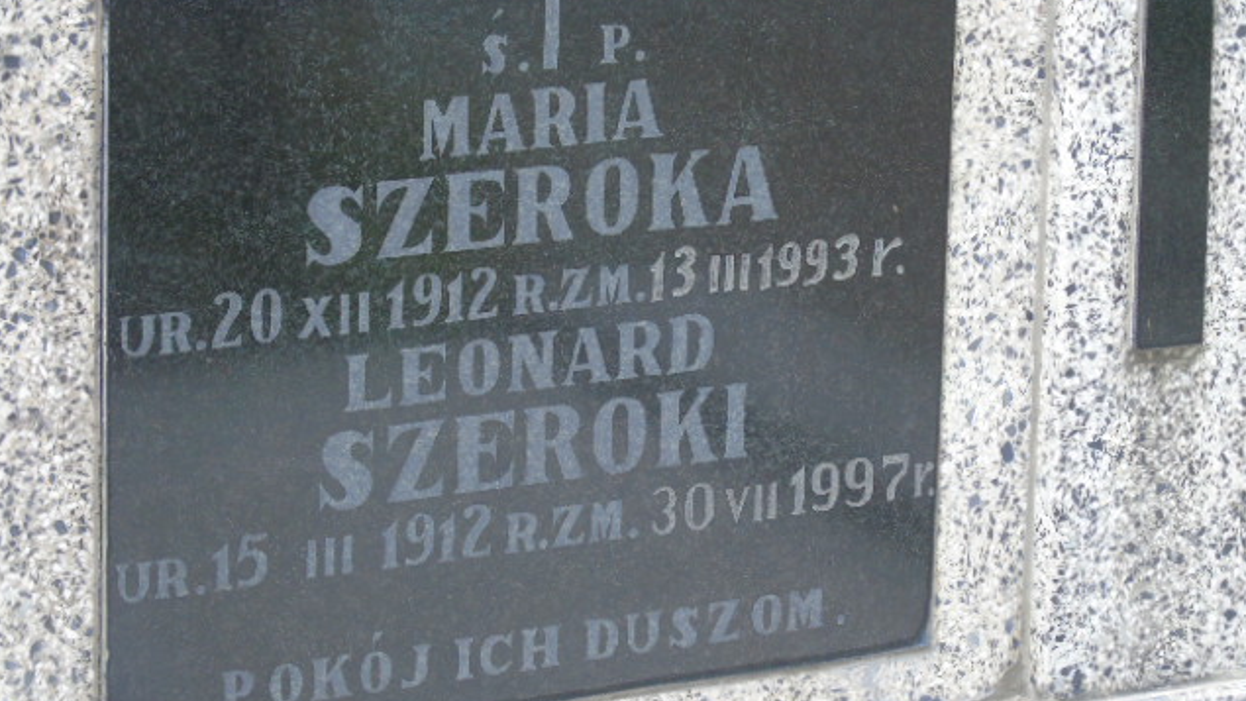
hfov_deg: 13.8
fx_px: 5153
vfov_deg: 7.8
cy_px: 316
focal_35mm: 156
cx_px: 622
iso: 250
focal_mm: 25
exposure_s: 1/125
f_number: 4.7
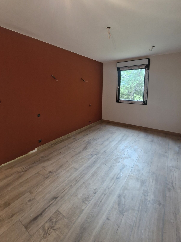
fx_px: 112
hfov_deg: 77.9
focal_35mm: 16
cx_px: 82
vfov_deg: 93.6
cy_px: 100
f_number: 2.2
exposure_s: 1/50
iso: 160
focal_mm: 1.74
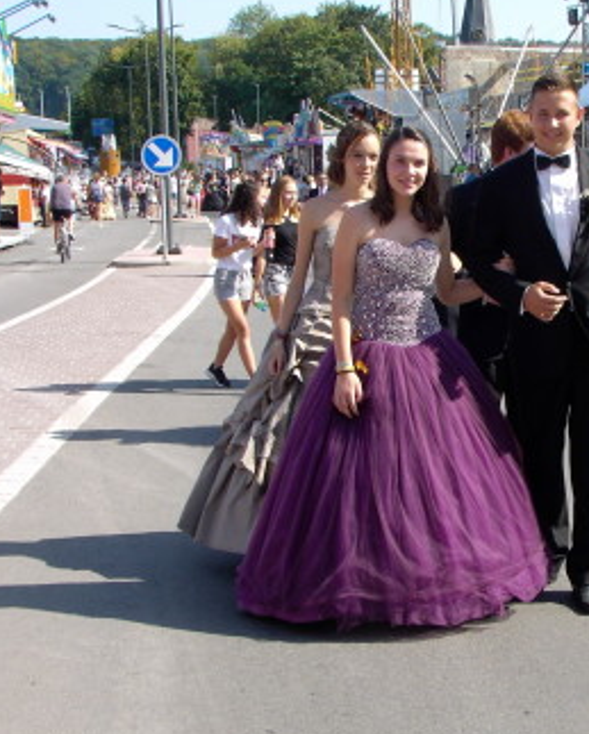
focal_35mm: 71
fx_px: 1545
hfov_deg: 21.3
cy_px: 375
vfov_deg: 26.7
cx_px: 482
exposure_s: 1/210
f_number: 4.5
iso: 70
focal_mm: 7.5
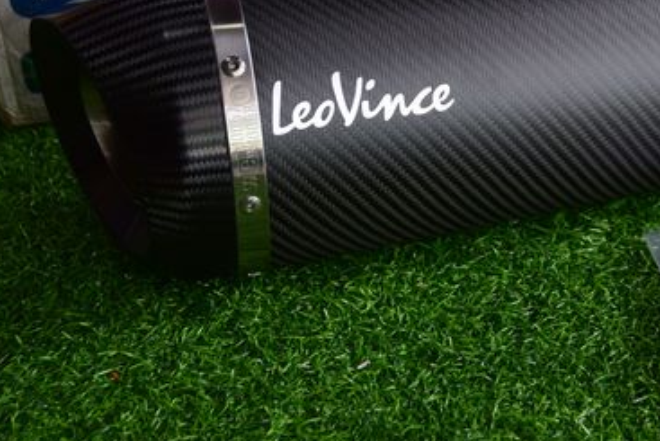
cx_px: 550
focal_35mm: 89
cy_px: 174
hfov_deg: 22.5
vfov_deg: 15.4
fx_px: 1632
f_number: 4
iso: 640
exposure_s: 1/160
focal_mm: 34
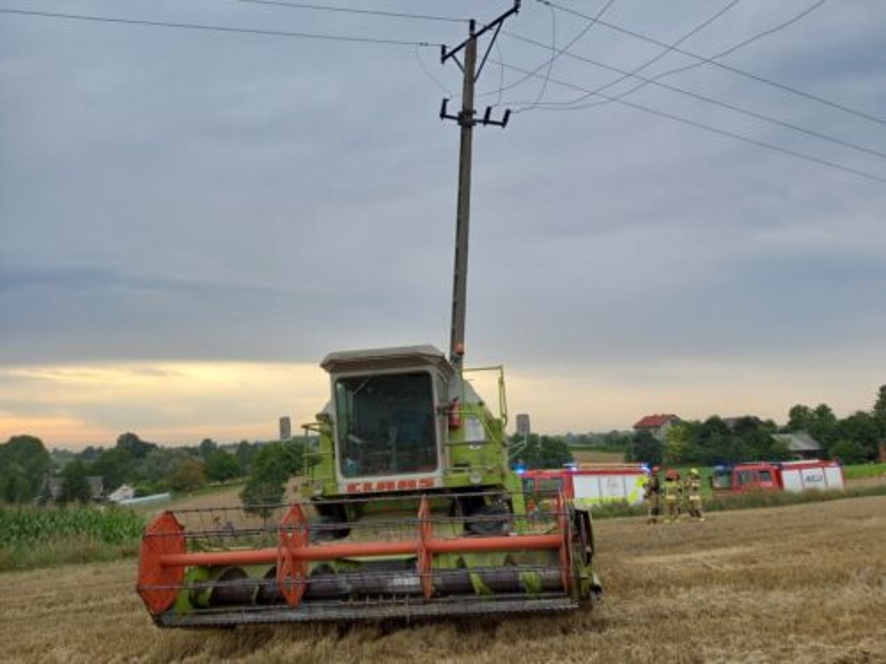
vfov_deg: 54.9
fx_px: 640
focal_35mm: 25
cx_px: 443
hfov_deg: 69.4
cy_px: 332
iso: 25
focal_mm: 4.6
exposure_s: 1/146
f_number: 2
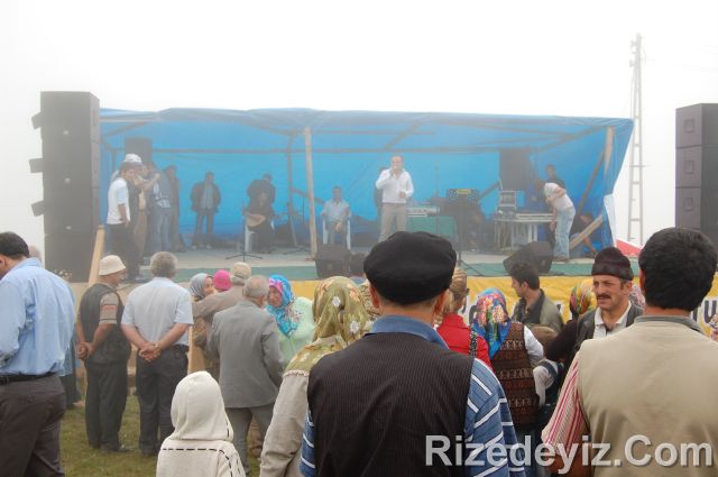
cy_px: 238
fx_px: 777
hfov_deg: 49.6
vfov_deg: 34.1
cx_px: 359
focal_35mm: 39
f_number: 6.3
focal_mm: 26
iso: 200
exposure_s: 1/160
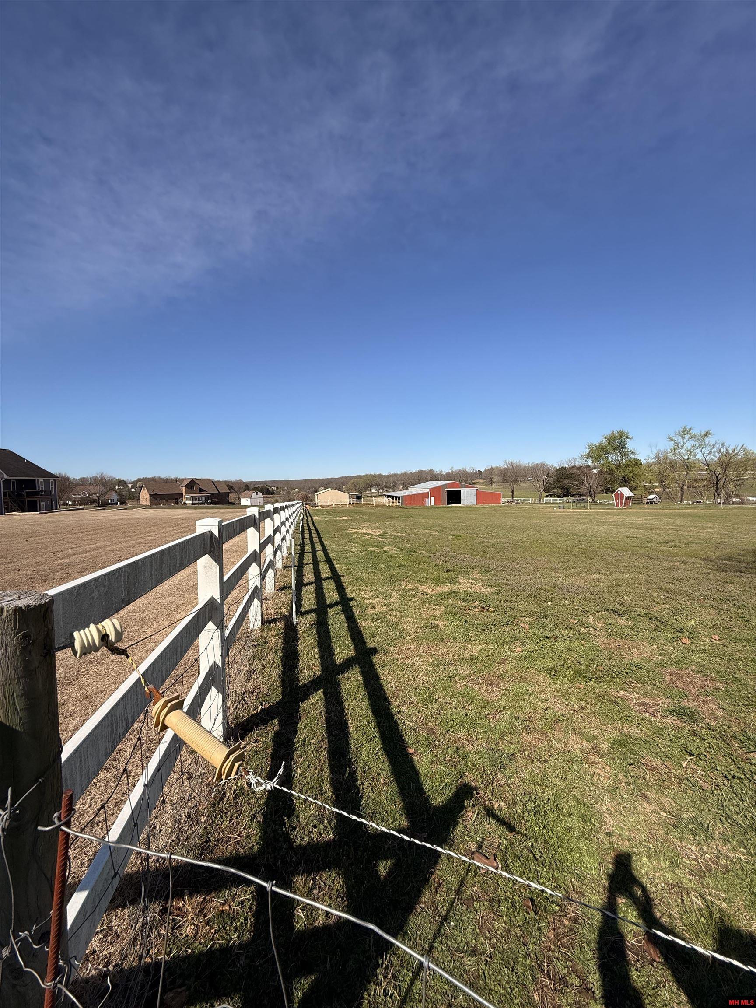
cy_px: 504
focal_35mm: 14
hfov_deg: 85.7
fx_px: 408
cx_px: 378
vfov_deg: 102.1
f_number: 2.2
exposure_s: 1/2717
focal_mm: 2.22
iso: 50
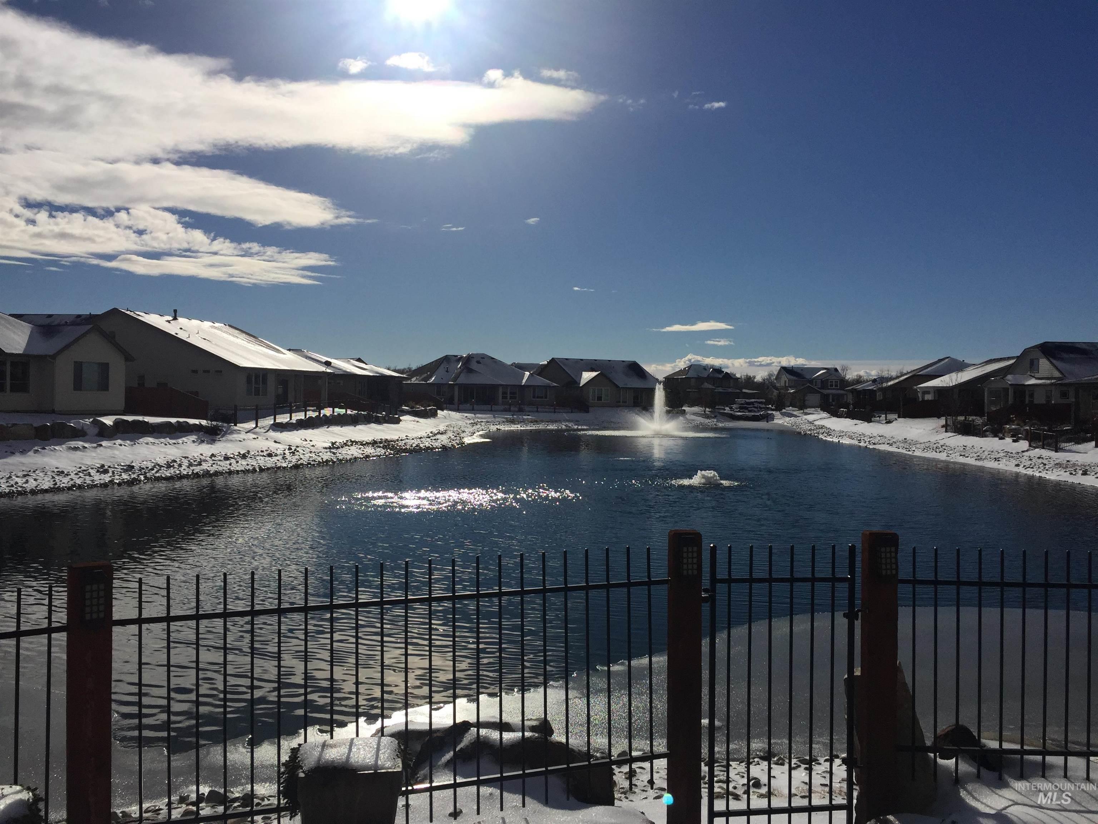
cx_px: 549
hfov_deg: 61.7
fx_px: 920
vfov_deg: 48.2
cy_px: 412
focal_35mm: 29
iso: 40
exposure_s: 1/20000
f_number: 2.2
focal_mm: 4.15
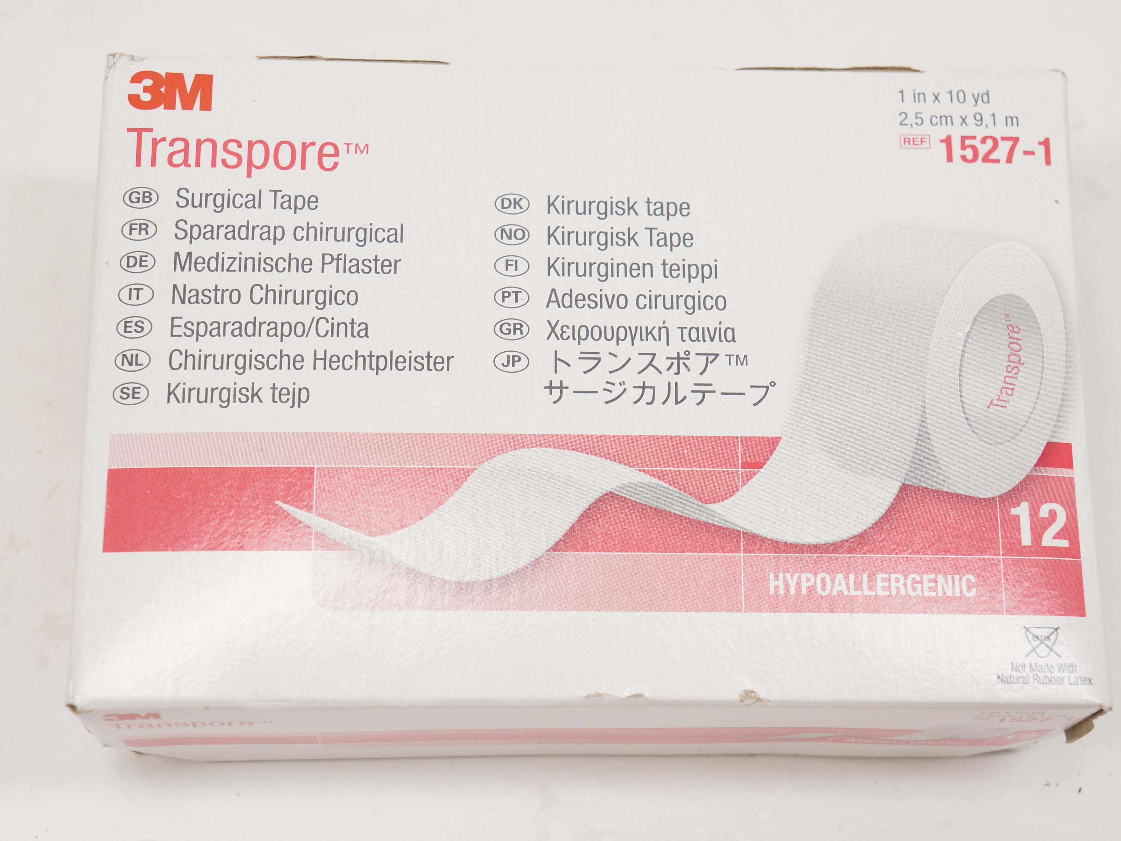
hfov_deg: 29.4
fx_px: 2137
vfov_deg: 22.3
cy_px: 418
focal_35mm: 66
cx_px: 580
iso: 800
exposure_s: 1/125
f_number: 7.1
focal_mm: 40
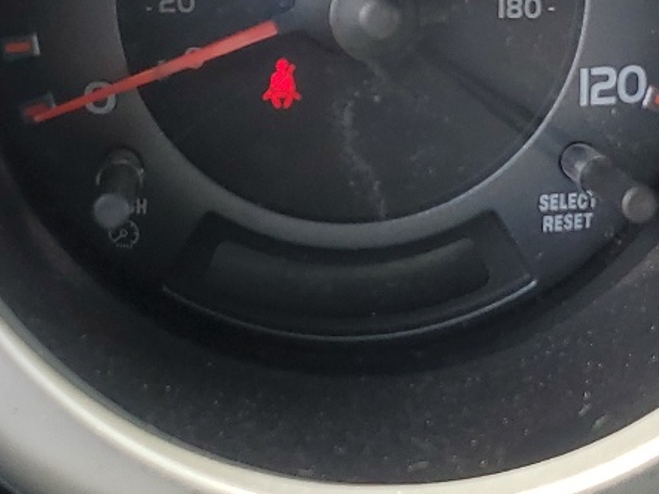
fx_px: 1789
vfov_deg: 15.7
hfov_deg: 20.9
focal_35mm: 94
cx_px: 280
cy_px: 143
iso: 50
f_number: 1.5
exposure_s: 1/294
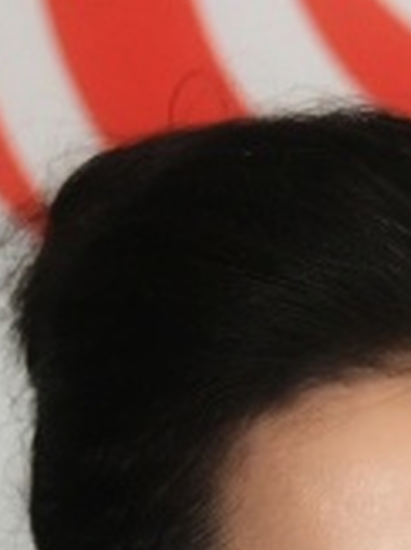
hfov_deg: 1.6
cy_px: 850
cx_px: 2220
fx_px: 14869
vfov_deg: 2.1
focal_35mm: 938
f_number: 4
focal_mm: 98
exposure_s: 1/125
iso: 1250
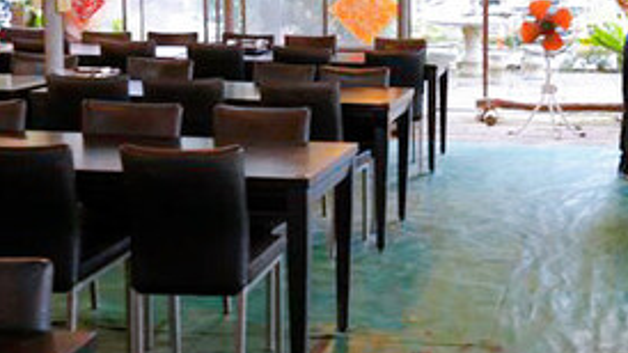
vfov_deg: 15.5
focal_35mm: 78
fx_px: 1299
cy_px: 151
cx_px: 493
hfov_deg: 26.7
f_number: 4
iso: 400
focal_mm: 24
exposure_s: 1/30
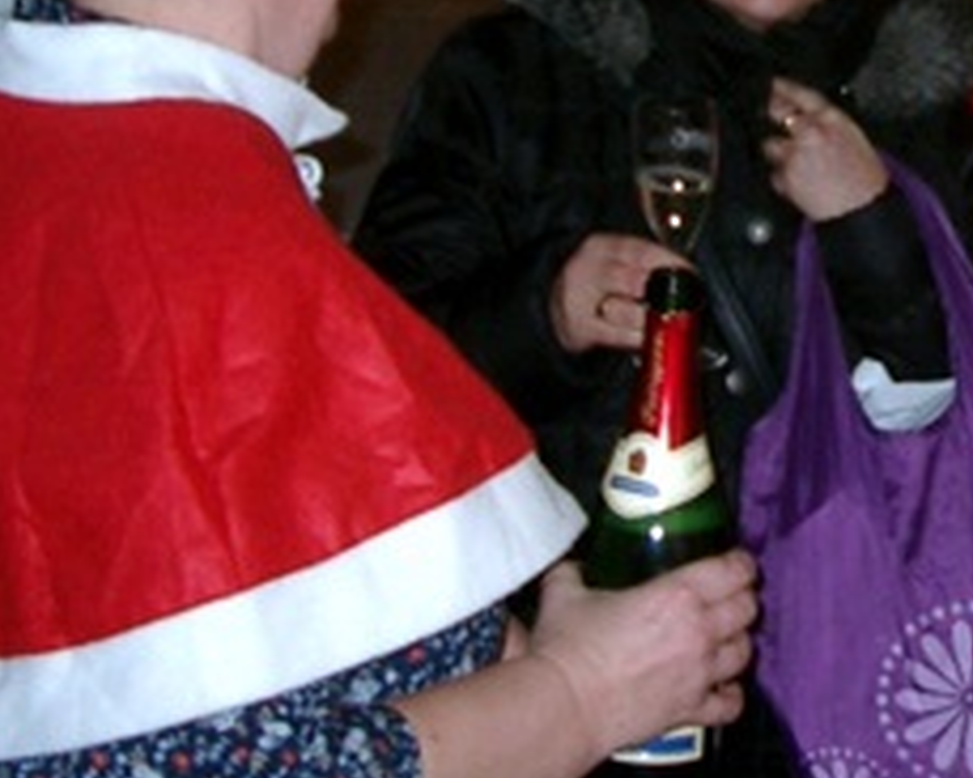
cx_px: 1113
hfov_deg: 14.8
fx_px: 3627
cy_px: -106
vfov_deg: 12.0
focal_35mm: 126
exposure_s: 1/60
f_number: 2.6
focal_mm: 7.6
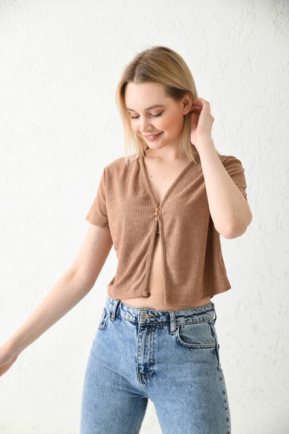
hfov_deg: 20.9
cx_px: 144
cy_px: 217
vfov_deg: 31.0
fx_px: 783
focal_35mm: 65
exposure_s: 1/160
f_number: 5.6
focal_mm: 65
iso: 100
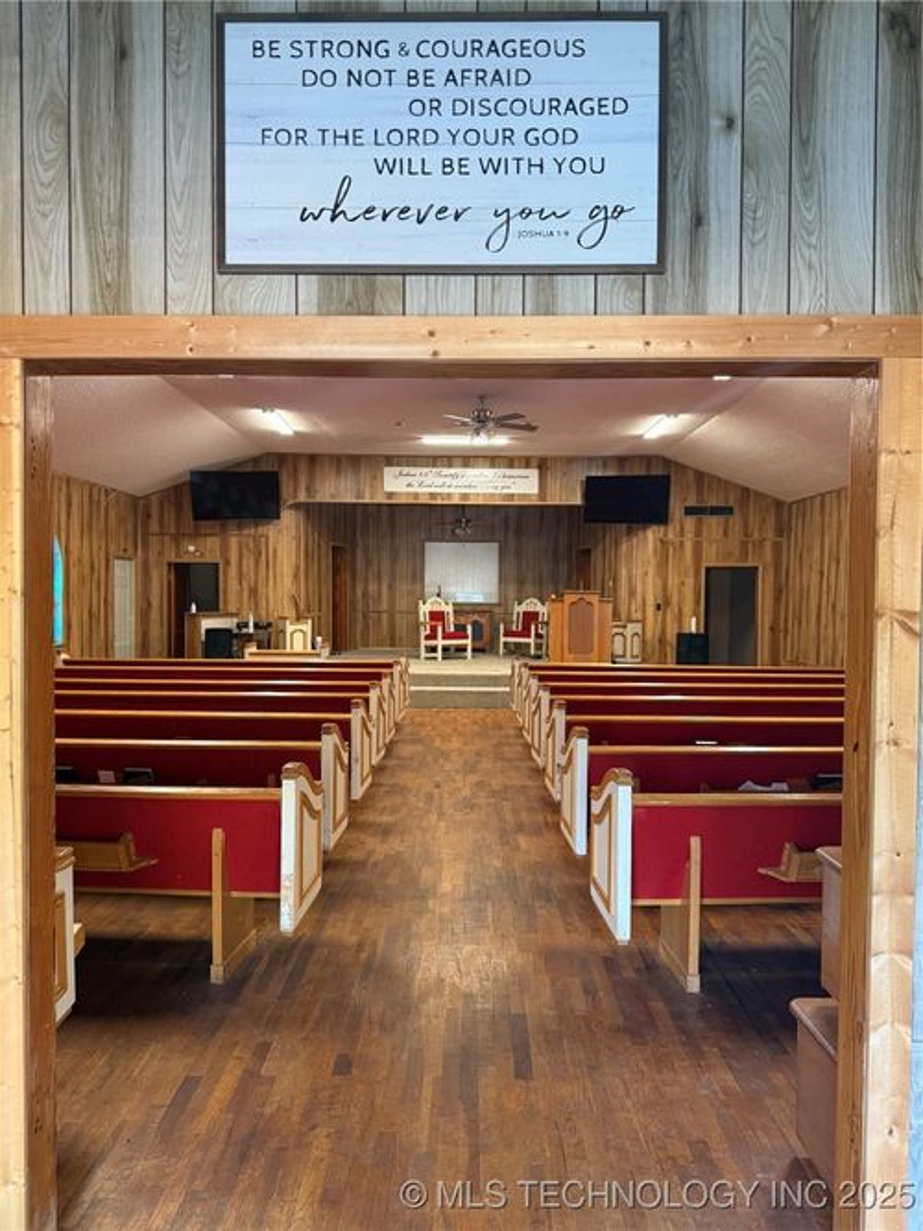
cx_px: 462
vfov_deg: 71.6
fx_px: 854
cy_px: 616
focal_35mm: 24
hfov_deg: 56.8
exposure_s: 1/60
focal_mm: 6.76
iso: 320
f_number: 1.78
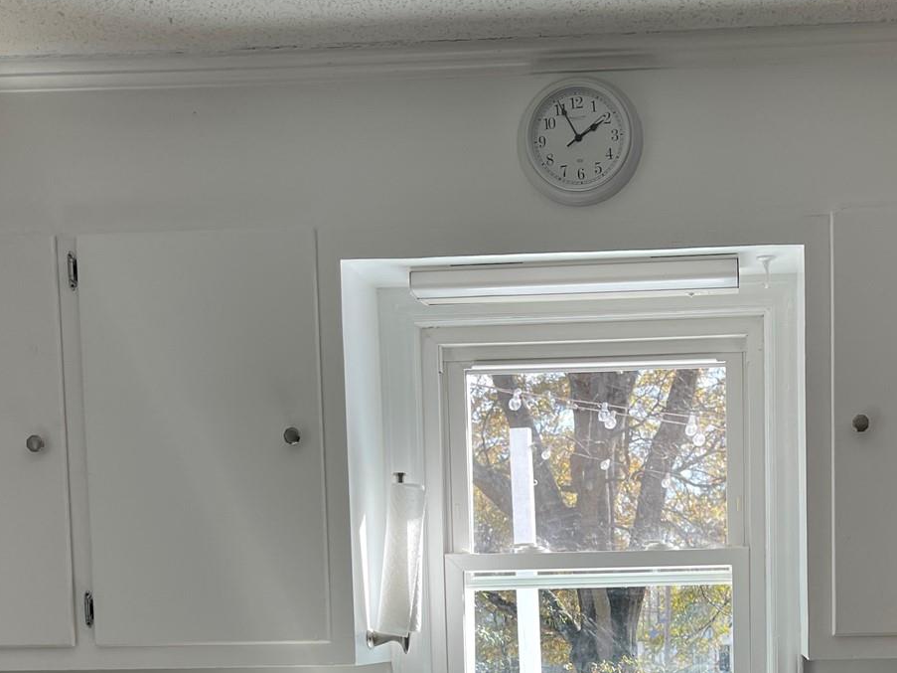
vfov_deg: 23.4
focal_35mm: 59
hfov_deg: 32.4
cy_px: 734
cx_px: 613
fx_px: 1529
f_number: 1.6
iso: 32
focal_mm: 5.1
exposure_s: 1/165
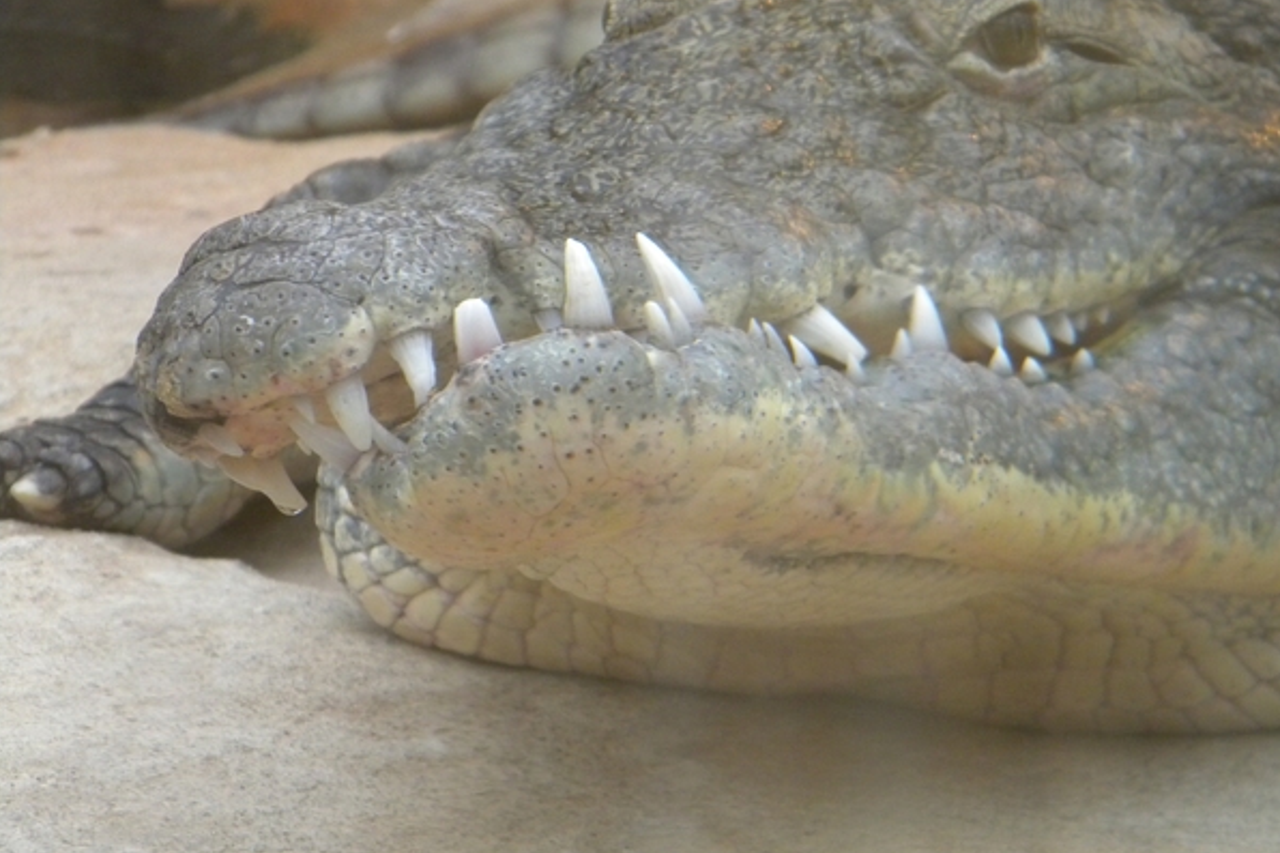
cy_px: 397
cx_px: 642
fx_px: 5509
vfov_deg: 8.8
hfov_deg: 13.3
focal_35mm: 155
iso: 400
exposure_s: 1/36.7
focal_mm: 26.8
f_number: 5
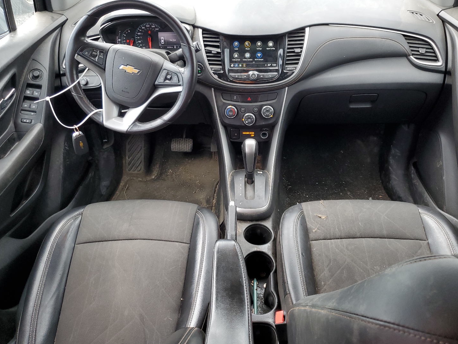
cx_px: 237
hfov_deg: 61.6
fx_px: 384
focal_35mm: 29
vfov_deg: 48.2
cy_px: 162
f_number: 1.5
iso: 69
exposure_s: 1/120
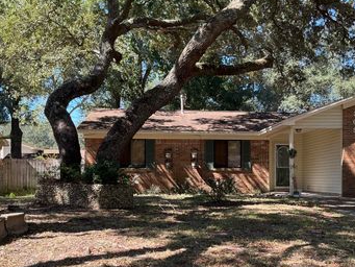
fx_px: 421
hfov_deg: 45.3
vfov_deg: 34.7
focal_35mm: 41
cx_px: 226
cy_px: 188
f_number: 1.8
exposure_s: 1/238
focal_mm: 3
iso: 20
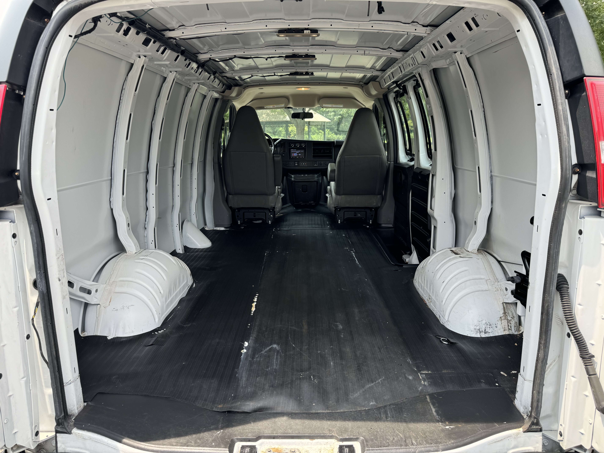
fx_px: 419
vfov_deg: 56.8
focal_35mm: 24
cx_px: 302
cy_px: 226
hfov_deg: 71.6
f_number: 1.78
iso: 80
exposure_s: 1/582
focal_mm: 6.76
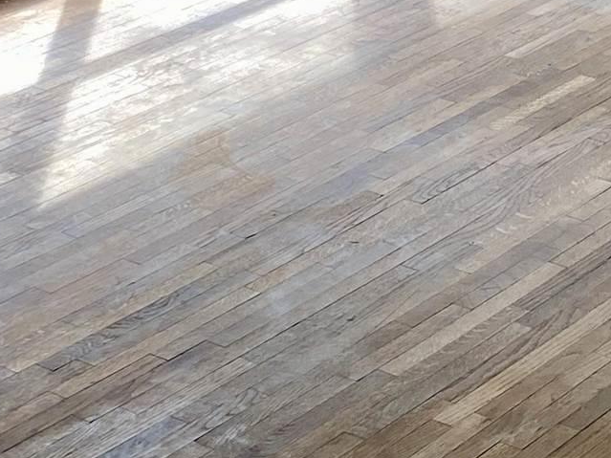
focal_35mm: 125
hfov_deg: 15.2
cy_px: -527
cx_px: 750
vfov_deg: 10.6
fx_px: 2206
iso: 40
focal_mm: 4.25
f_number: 1.8
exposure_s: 1/120
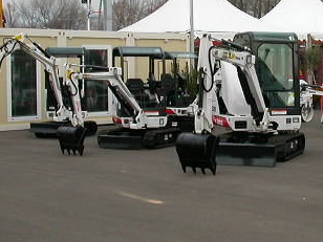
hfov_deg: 24.8
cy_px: 97
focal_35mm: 77
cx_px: 266
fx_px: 718
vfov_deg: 19.1
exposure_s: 1/247
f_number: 4.5
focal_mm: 5.6
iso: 100
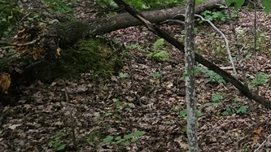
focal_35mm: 77
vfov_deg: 15.0
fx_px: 553
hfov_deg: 24.3
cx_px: 347
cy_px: -41
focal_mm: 6.3
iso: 1250
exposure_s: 1/24
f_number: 1.7
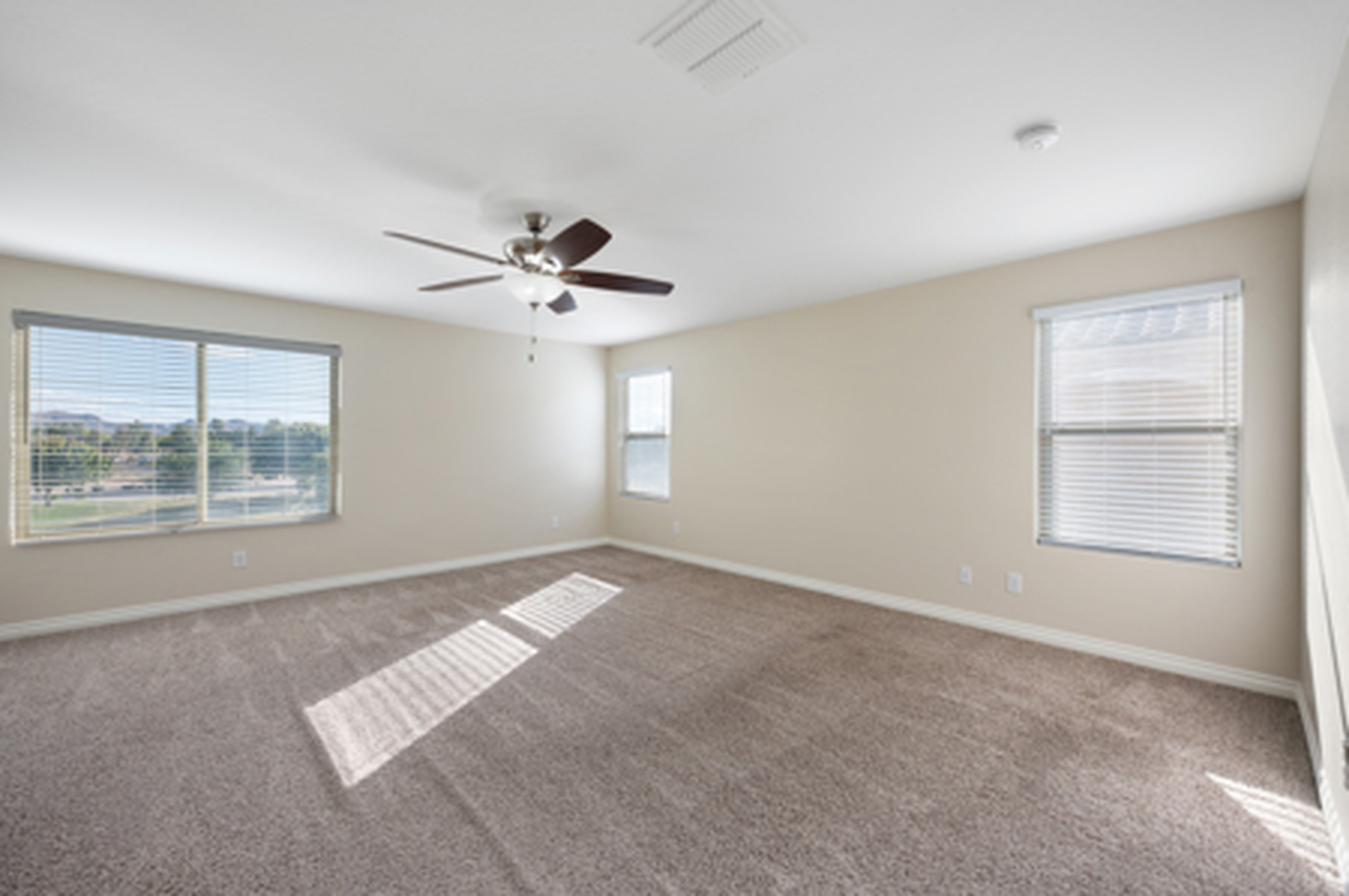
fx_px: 524
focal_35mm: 14
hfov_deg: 104.3
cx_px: 674
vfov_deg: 81.1
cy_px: 448
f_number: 9
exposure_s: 1/4
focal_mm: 14
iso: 320
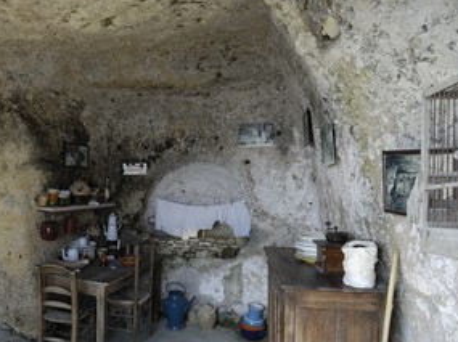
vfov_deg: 49.7
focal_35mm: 28
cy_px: 209
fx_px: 366
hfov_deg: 62.4
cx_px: 152
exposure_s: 1/80
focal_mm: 13
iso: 100
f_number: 5.6
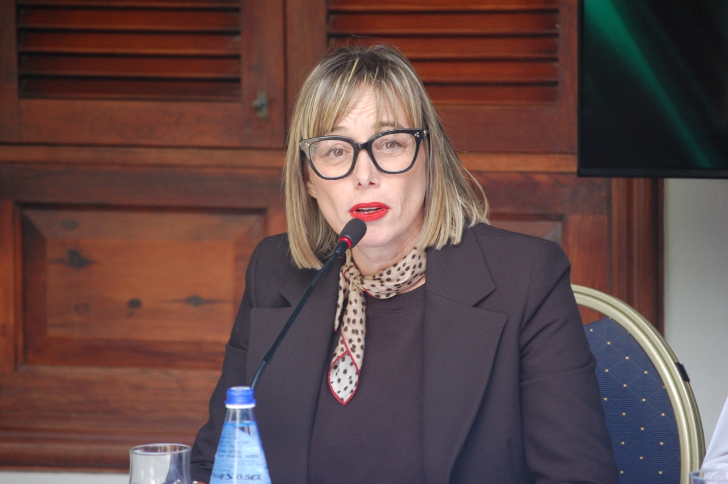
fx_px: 3788
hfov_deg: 11.0
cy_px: 242
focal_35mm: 188
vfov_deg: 7.3
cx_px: 364
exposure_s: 1/125
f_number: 5
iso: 720
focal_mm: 125
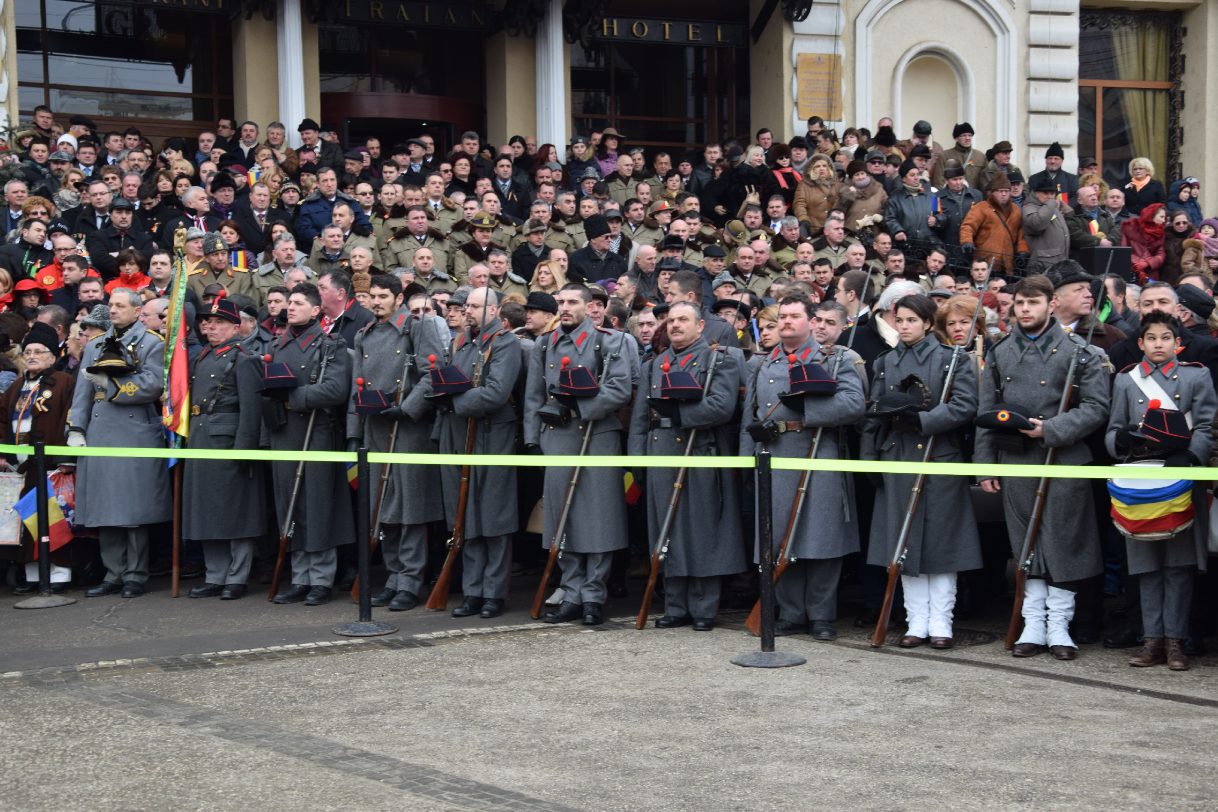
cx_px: 609
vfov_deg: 23.8
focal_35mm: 57
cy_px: 406
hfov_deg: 35.1
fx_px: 1928
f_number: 7.1
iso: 160
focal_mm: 38
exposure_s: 1/100
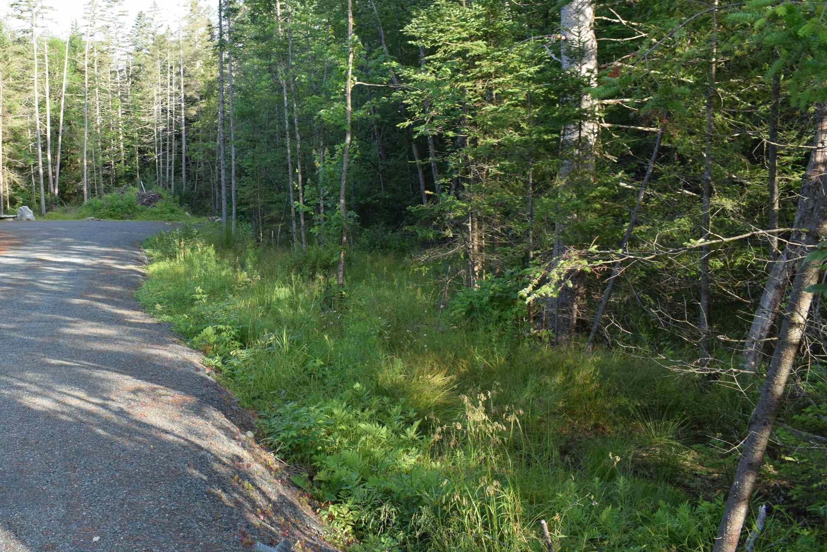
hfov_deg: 46.1
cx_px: 230
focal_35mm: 41
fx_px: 942
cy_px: 217
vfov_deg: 32.5
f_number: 8
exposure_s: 1/250
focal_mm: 18
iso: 400
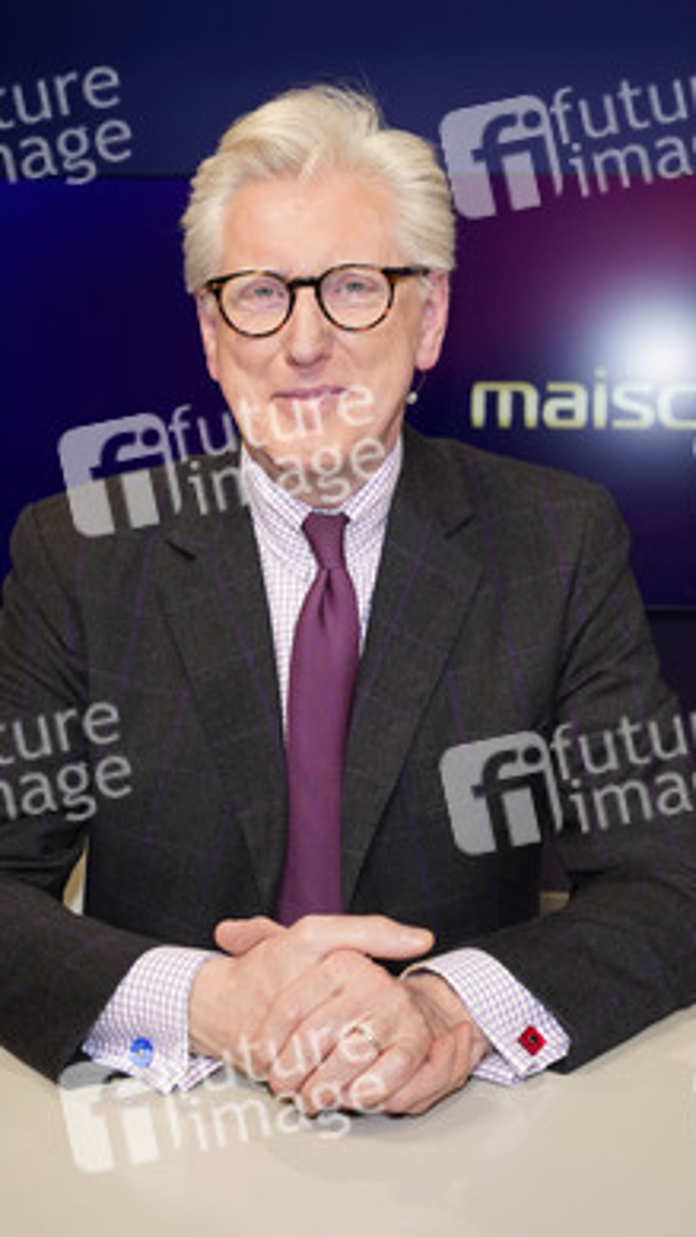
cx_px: 315
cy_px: 620
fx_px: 1410
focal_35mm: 43
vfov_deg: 47.3
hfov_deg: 27.7
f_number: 5.6
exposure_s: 1/160
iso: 2000
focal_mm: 40
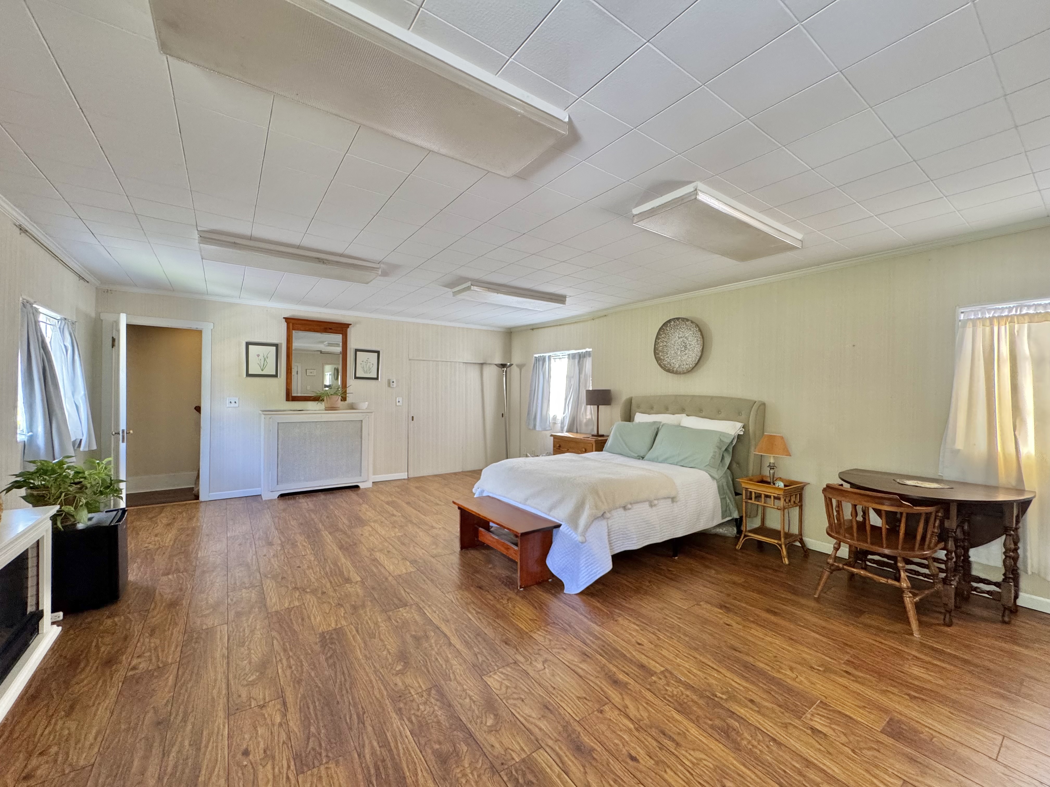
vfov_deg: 85.7
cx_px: 525
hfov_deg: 102.1
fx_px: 425
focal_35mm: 14
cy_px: 394
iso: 250
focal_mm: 2.22
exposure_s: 1/99
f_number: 2.2
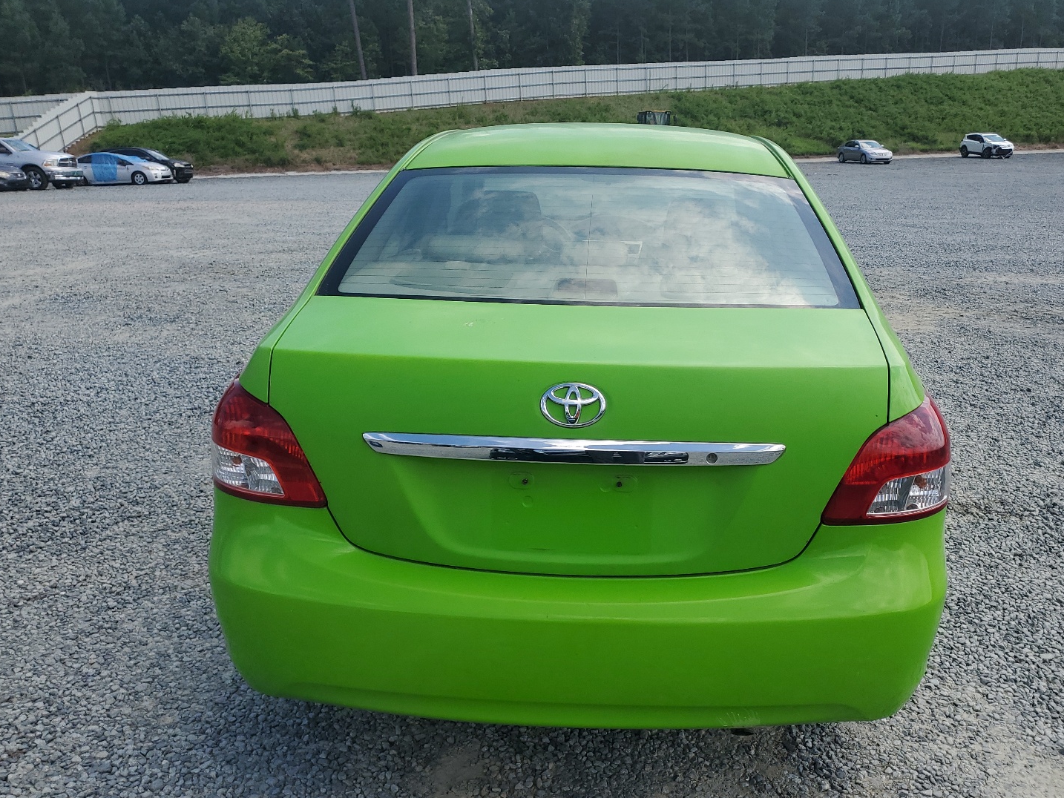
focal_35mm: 29
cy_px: 425
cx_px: 574
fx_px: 892
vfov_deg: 48.2
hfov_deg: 61.6
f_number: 1.5
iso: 50
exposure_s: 1/2500
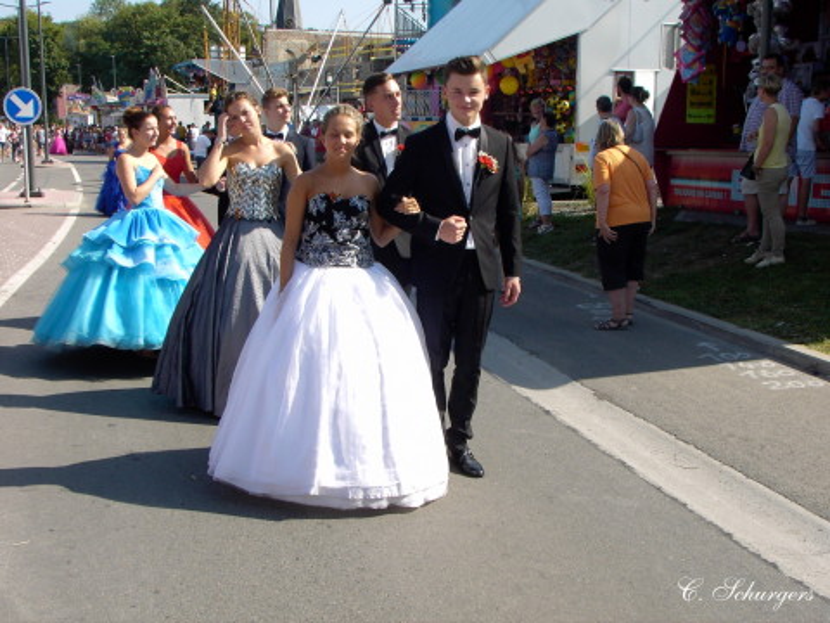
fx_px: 1175
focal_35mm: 49
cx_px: 415
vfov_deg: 29.7
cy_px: 312
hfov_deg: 38.9
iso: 70
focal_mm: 7.5
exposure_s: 1/220
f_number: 5
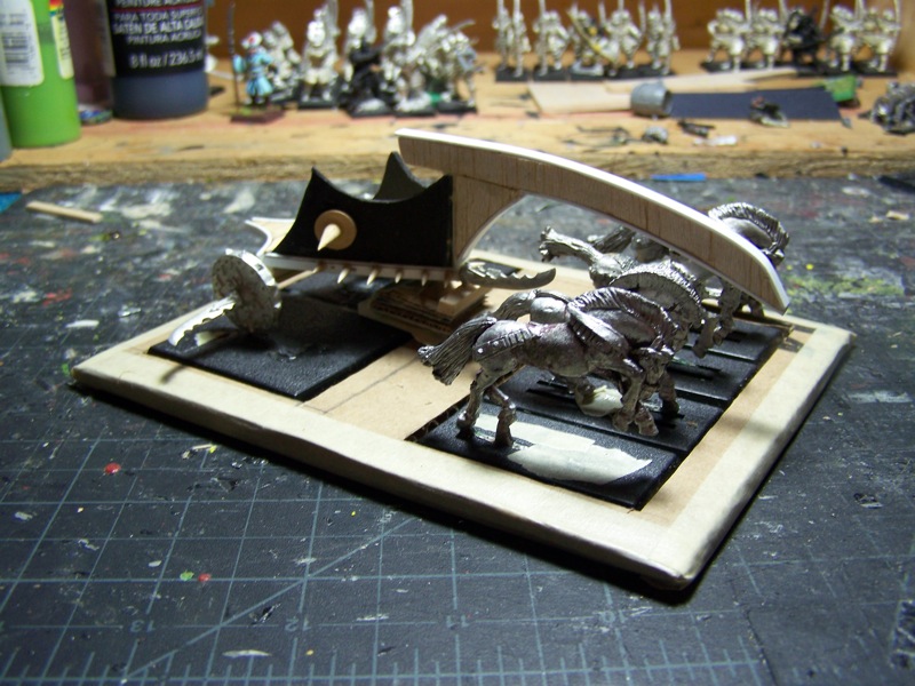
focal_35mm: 38
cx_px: 458
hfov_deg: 49.0
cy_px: 343
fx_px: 1004
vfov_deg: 37.7
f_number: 2.8
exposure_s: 1/30
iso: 80
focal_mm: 6.3
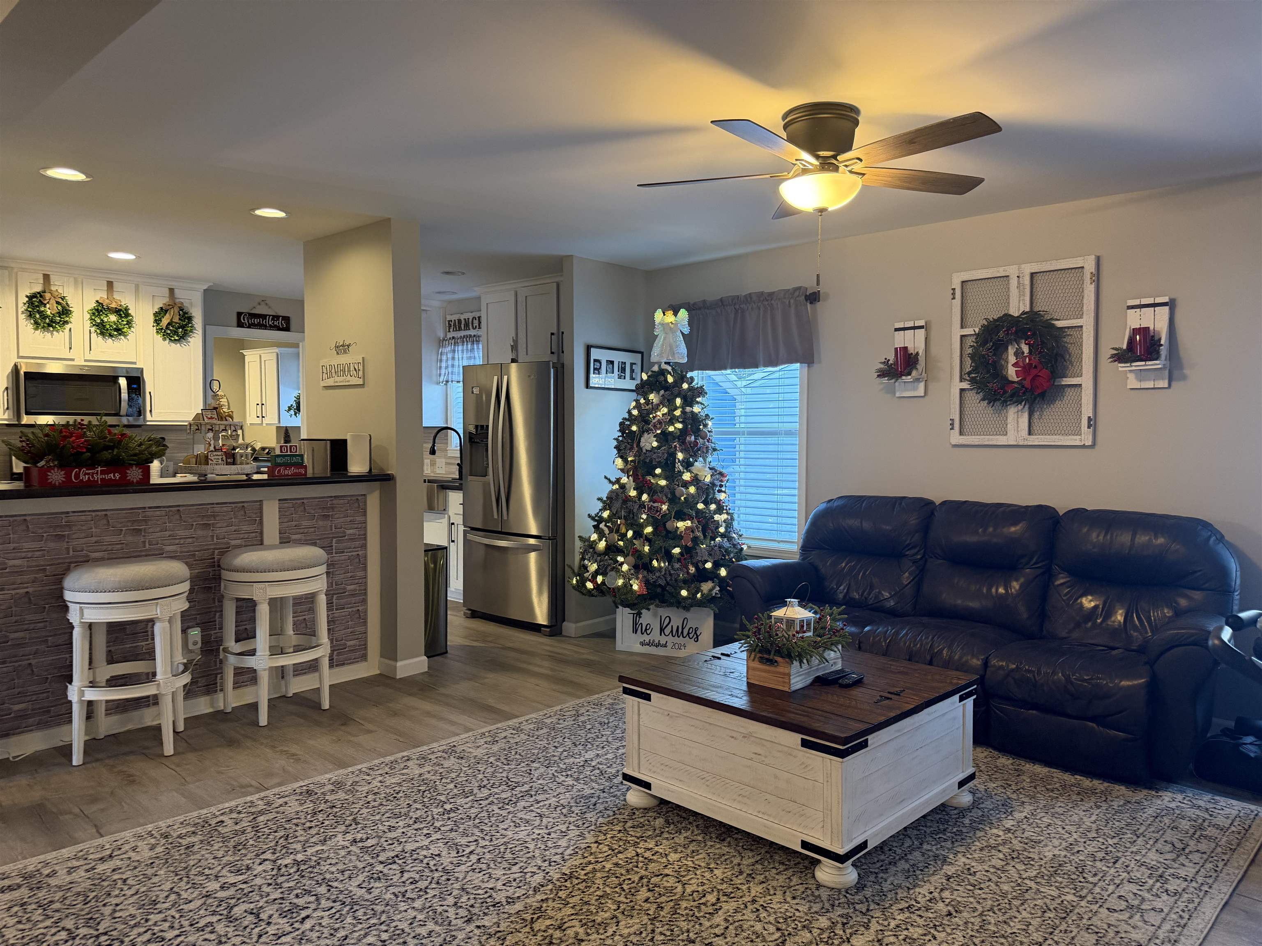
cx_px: 631
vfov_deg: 56.8
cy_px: 473
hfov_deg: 71.6
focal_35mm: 24
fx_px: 875
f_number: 1.78
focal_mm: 6.76
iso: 320
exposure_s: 1/60
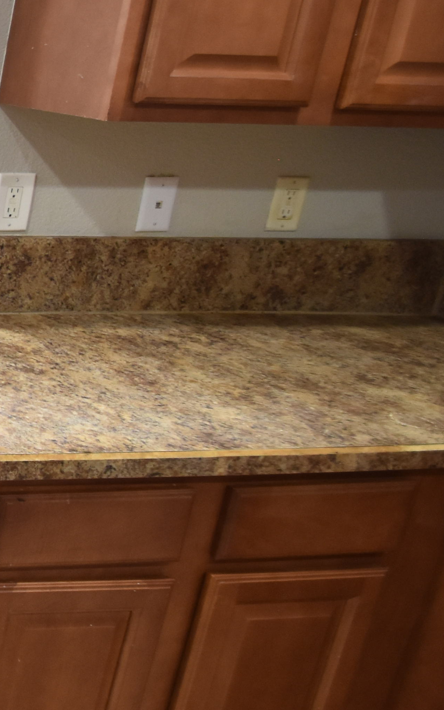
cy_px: 250
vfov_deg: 43.9
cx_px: -530
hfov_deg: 16.9
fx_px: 871
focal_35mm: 45
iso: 800
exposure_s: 1/45
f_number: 3.5
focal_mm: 10
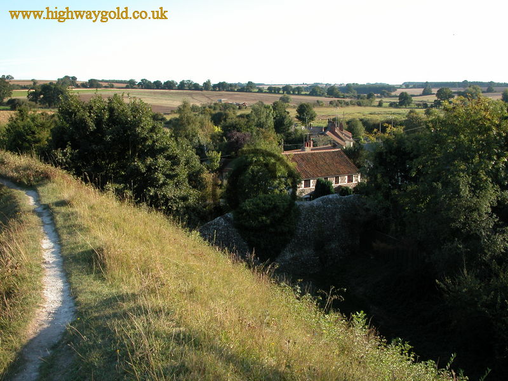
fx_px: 543
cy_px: 190
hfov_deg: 50.1
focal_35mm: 37
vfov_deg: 38.7
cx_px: 254
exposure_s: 1/171
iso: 100
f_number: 5.1
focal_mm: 9.5
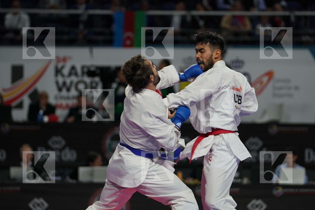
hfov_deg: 9.1
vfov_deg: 6.1
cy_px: 105
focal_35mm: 226
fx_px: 1977
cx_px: 158
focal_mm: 151
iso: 1000
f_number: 2.8
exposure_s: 1/1000
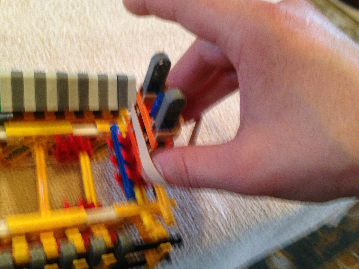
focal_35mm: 33
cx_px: 180
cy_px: 134
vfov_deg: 42.9
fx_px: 342
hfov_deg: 55.4
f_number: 2.4
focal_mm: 4.13
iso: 400
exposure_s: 1/15
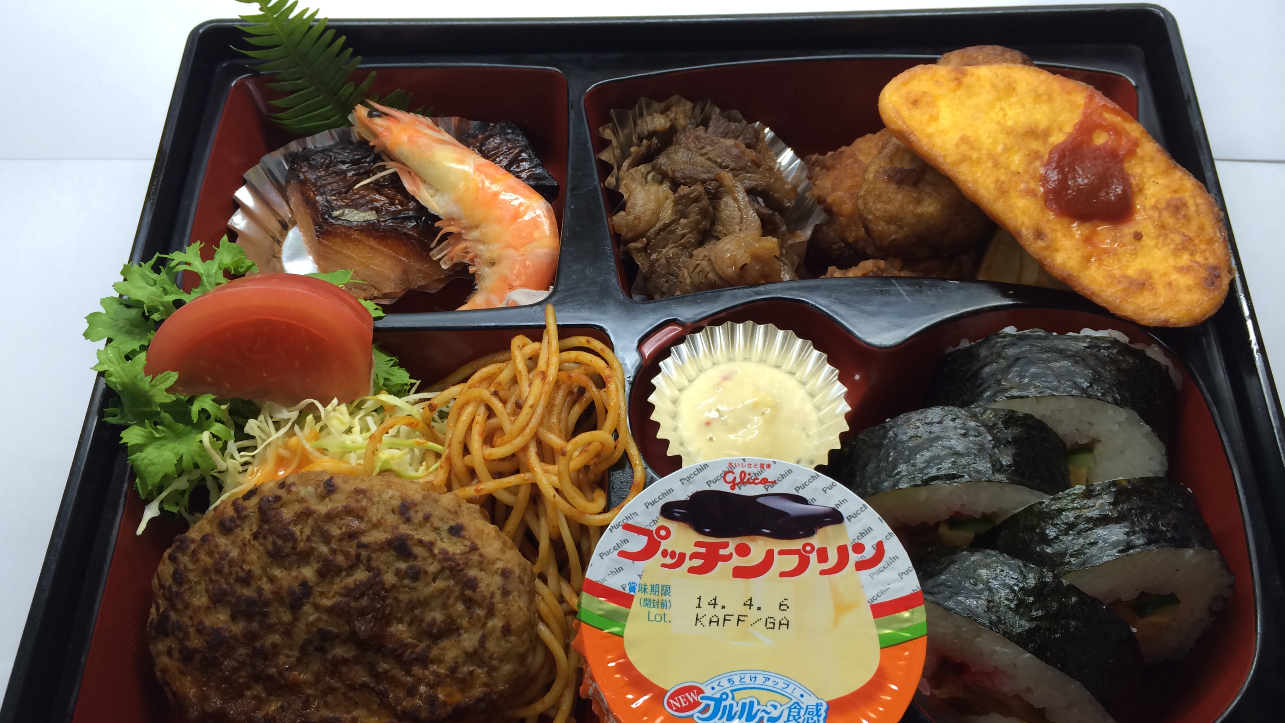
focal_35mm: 33
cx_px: 638
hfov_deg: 59.5
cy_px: 452
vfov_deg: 35.4
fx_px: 1124
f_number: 2.2
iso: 40
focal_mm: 4.12
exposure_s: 1/30
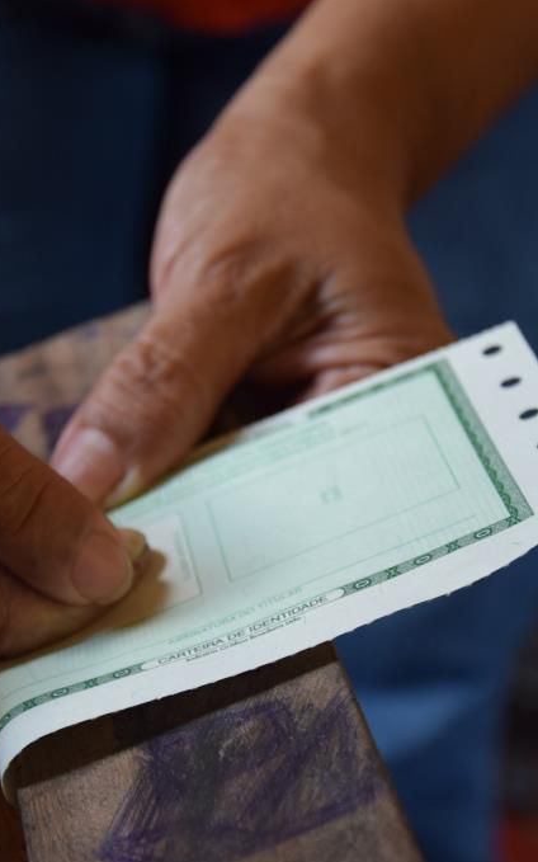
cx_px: 194
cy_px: 431
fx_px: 2436
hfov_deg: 12.6
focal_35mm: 104
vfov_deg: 20.1
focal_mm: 45
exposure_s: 1/60
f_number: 4.8
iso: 450
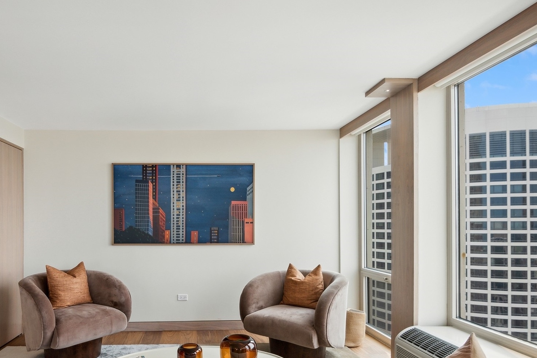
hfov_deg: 74.0
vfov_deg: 54.2
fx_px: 343
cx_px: 184
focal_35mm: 23
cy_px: 232
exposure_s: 1/100
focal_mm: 17
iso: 500
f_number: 8
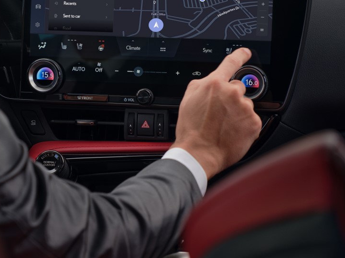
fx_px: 2032
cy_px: 99
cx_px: 47
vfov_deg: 7.3
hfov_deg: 9.7
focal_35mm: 204
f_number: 5.6
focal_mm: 145.3
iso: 160
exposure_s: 1/100
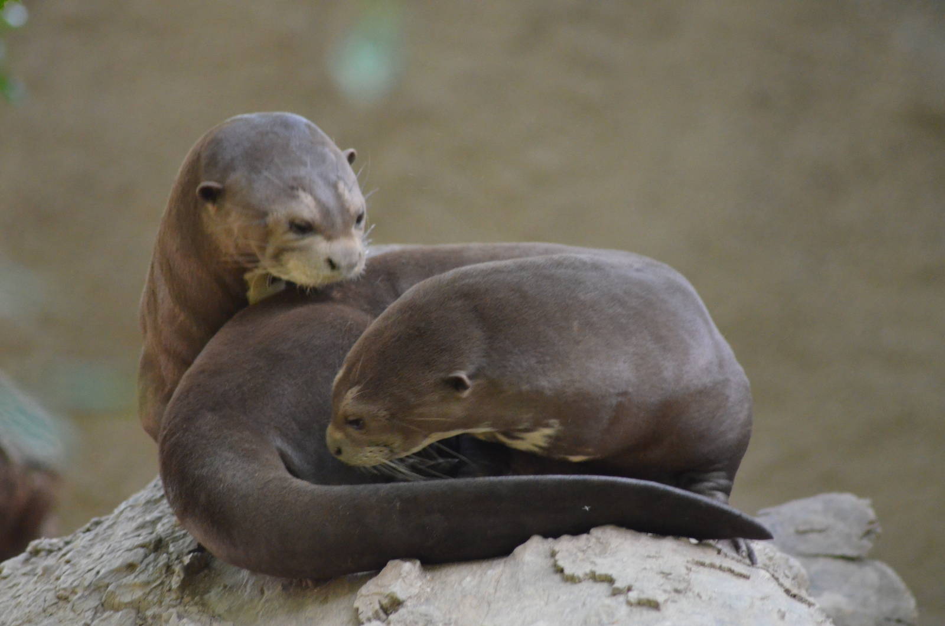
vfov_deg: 3.8
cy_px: 313
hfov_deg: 5.7
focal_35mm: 360
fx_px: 9431
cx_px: 472
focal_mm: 240
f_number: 5
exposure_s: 1/160
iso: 3200
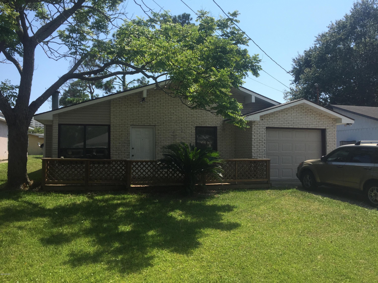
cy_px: 142
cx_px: 189
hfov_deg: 61.7
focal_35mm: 29
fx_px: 317
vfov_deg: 48.2
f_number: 2.2
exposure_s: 1/1721
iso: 32
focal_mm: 4.15
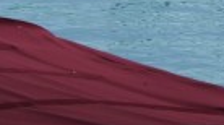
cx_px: 700
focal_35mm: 304
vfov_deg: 4.0
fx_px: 1802
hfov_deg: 6.4
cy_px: 61
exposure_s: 1/200
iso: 100
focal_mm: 26
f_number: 7.1
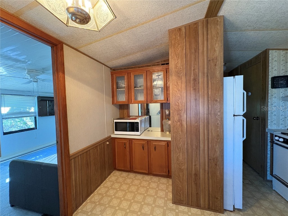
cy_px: 108
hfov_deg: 102.1
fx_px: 116
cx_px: 144
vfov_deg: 85.7
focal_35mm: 14
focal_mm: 2.22
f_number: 2.2
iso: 640
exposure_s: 1/60
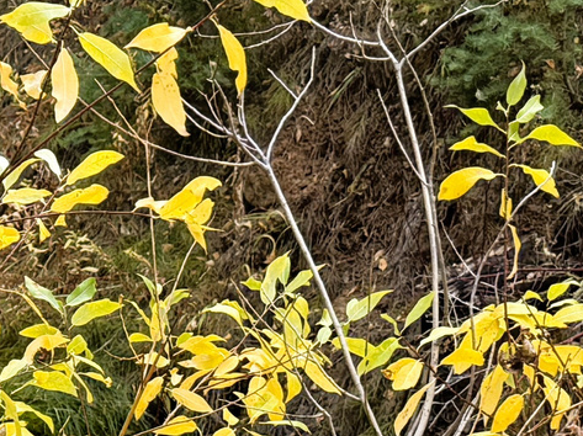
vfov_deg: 9.1
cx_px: -356
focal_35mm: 156
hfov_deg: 12.0
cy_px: 748
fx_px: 2625
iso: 80
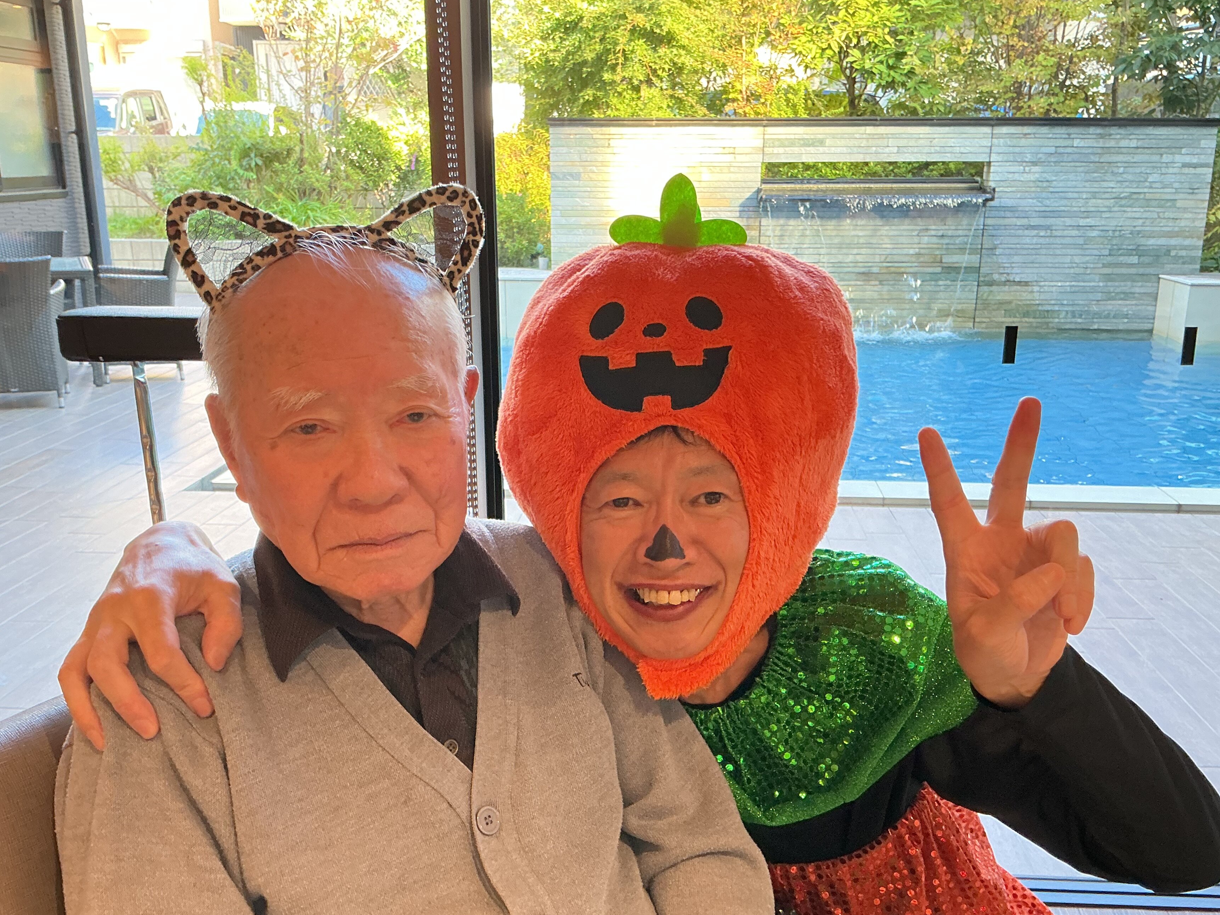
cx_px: 618
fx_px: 1198
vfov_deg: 41.7
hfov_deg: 54.0
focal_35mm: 34
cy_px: 516
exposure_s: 1/50
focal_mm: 3
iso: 80
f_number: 1.8
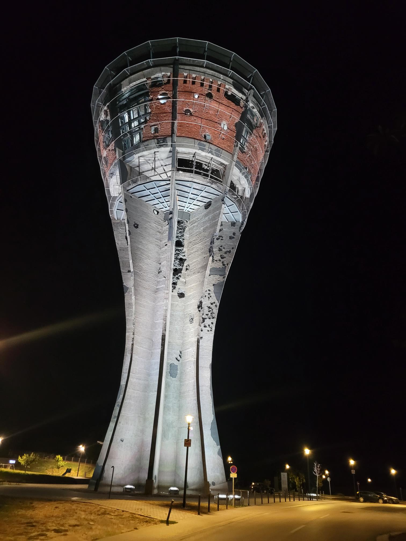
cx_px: 203
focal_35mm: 26
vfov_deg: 67.3
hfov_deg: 53.1
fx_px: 407
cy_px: 270
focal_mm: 5.4
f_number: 1.8
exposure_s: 1/25
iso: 800
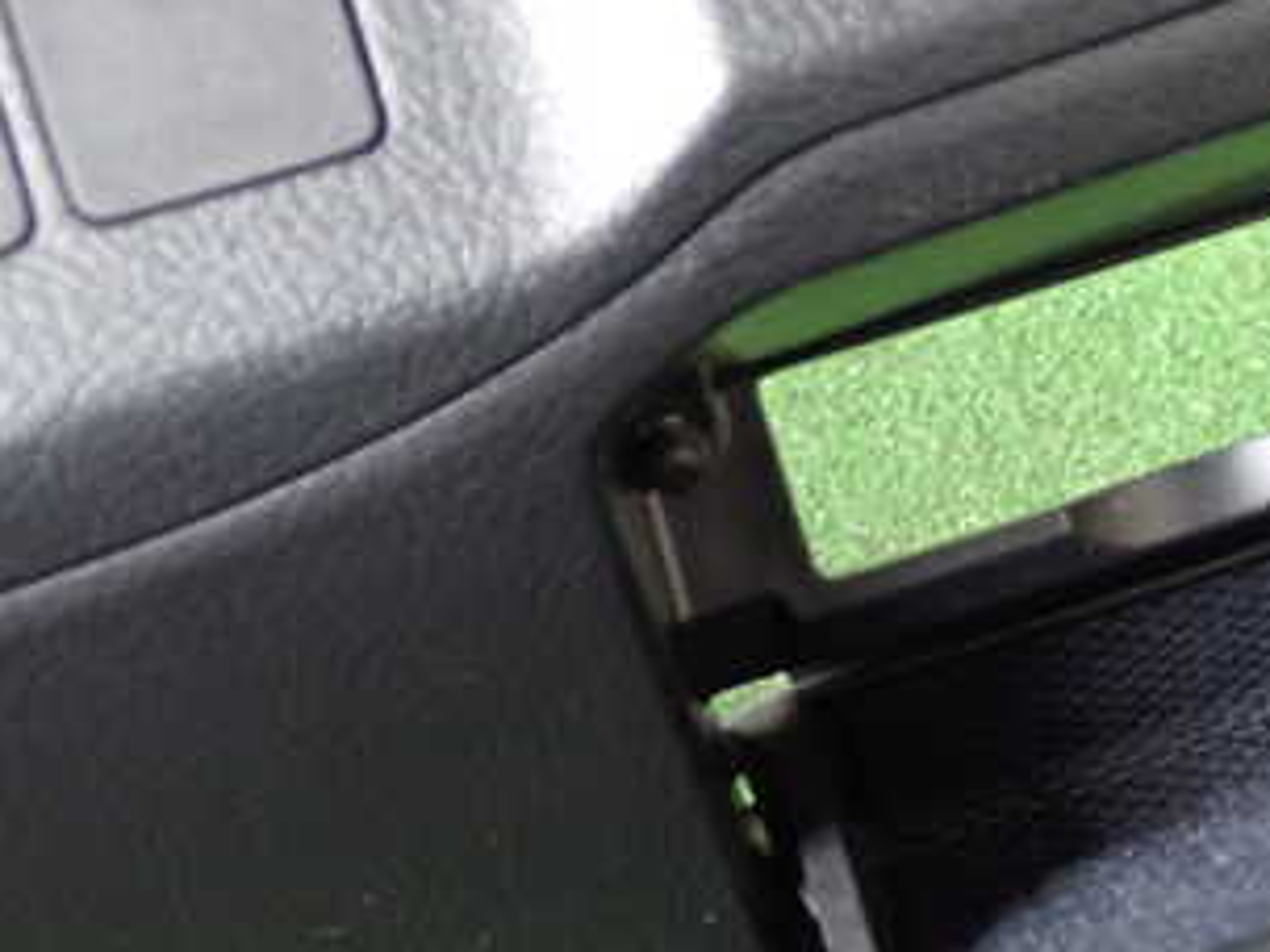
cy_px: 593
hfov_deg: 26.3
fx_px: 2605
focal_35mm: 71
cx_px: 1182
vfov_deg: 20.7
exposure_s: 1/20
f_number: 2.5
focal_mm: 6.37
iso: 800
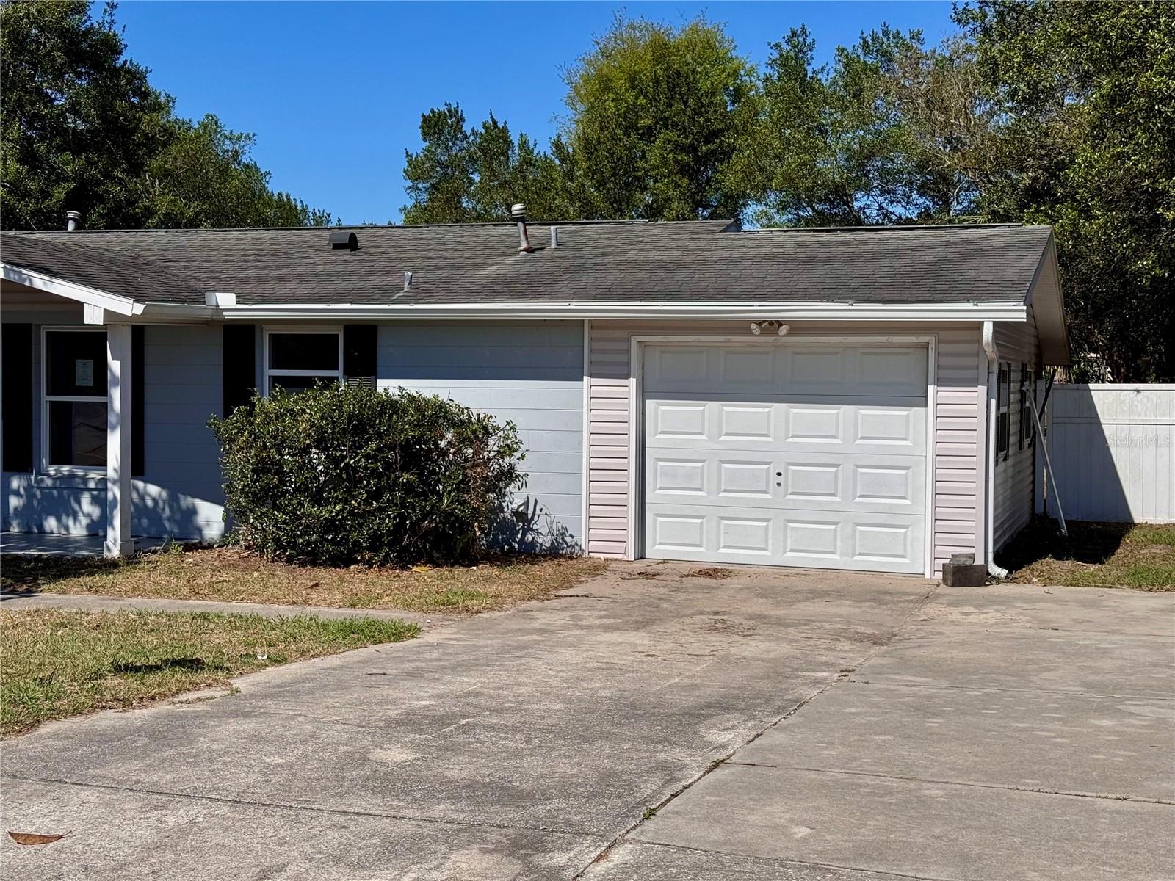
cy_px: 440
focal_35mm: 48
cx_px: 588
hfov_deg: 39.7
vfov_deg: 30.3
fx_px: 1629
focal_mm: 6.76
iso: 64
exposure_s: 1/7937
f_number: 1.78
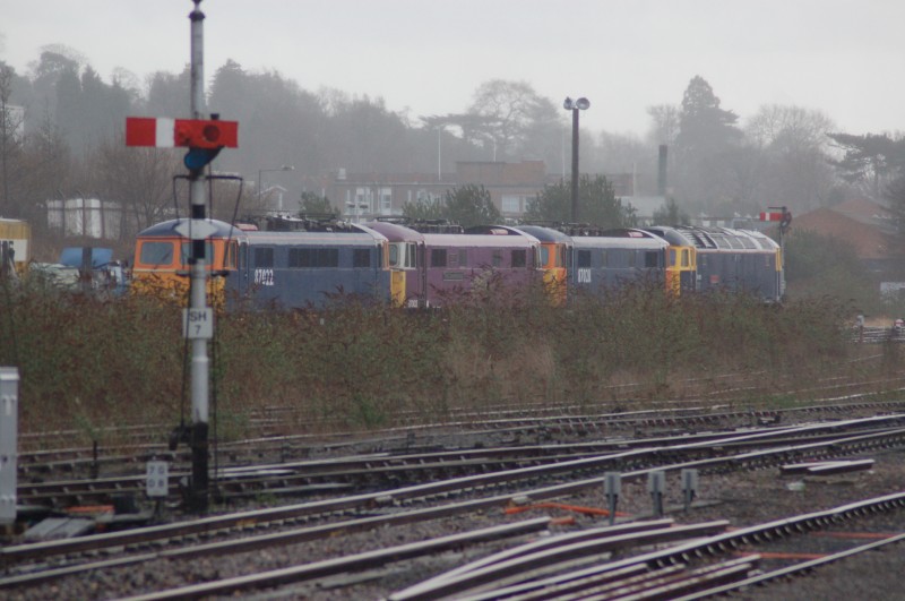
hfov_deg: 7.2
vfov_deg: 4.8
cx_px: 452
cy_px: 300
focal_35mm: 285
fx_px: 7154
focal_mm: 190
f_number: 5.6
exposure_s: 1/750
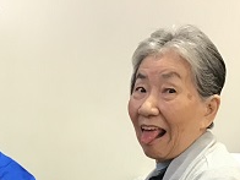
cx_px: 50
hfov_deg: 24.3
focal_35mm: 79
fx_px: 548
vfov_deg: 17.6
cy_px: 225
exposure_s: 1/30
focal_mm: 3.3
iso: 100
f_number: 2.4
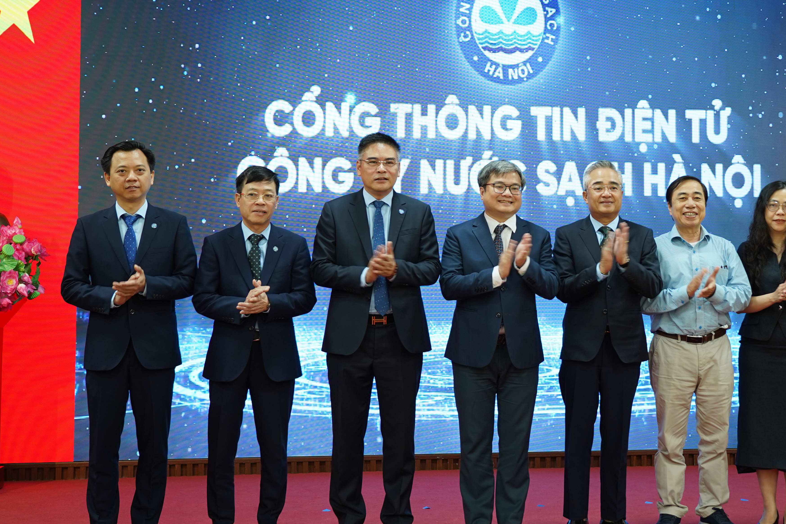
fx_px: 1354
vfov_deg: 21.9
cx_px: 510
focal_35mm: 62
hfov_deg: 32.2
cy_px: 226
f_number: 2.8
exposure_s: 1/40
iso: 320
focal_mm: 36
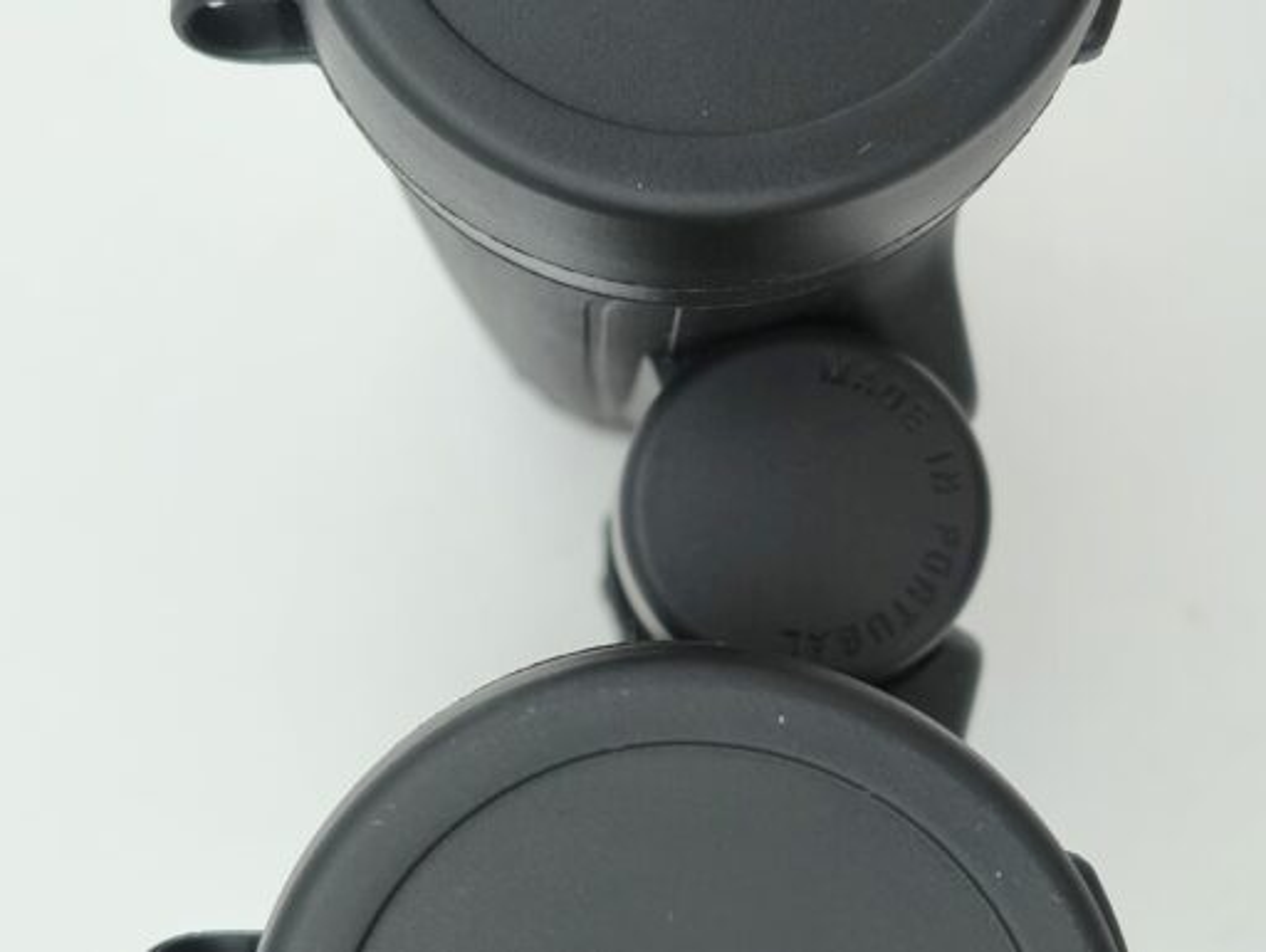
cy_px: 476
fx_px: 879
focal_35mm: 24
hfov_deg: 71.5
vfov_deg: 56.9
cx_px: 633
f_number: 1.8
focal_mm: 5.56
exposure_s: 1/412
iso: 100
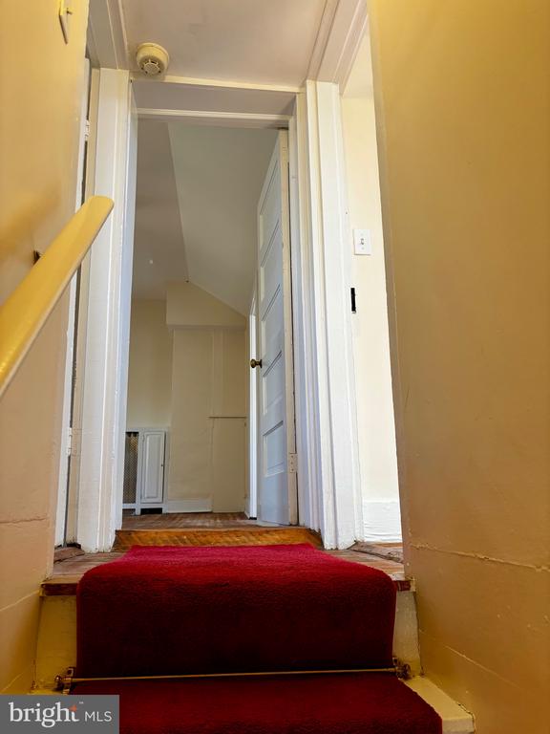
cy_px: 367
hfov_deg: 53.1
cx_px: 275
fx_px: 551
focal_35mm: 26
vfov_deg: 67.3
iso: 125
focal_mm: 5.96
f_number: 1.6
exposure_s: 1/60
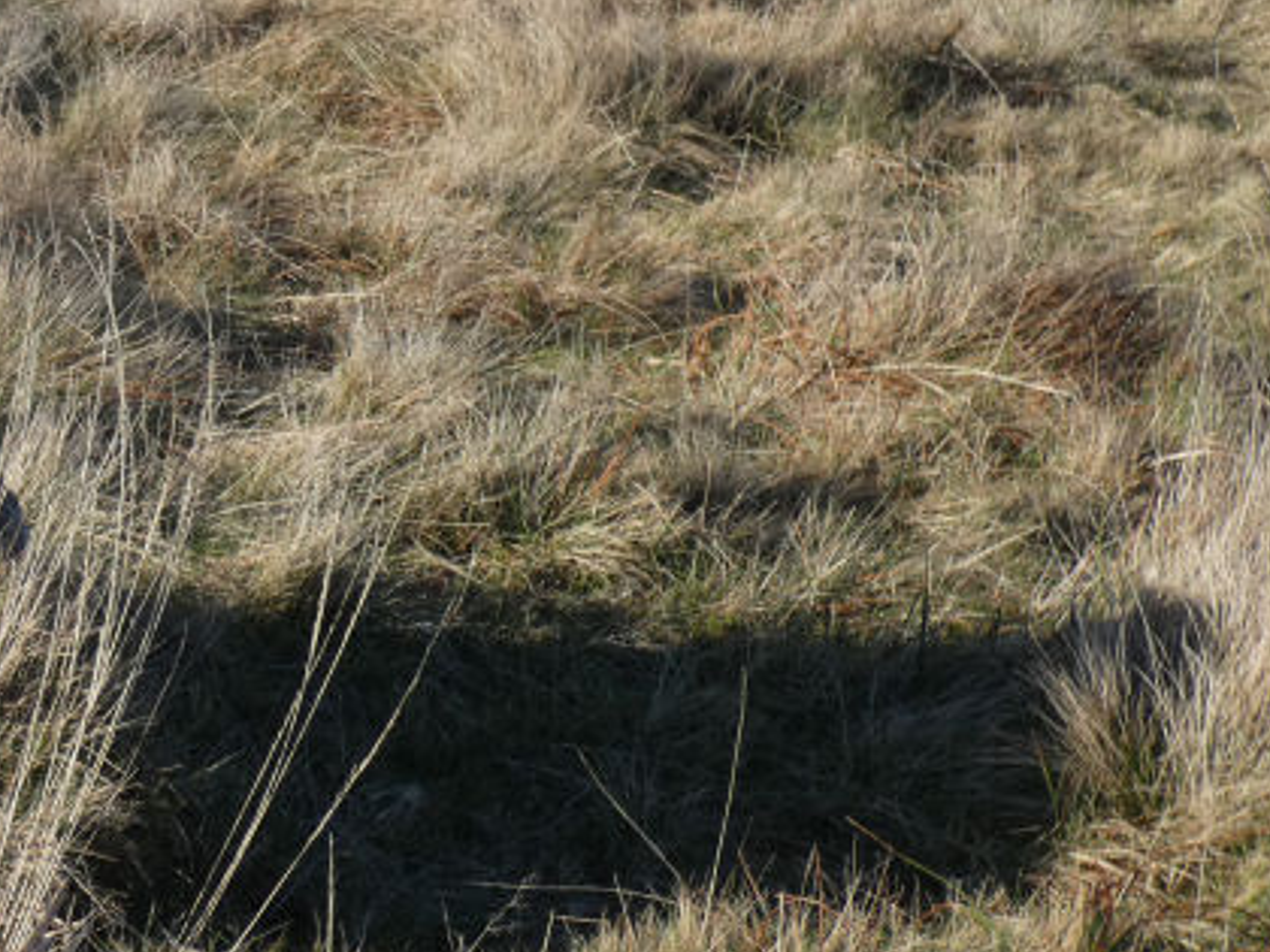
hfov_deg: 17.9
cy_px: 70
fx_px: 3926
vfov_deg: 13.7
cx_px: -42
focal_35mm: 107
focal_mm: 9
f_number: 3.9
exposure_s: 1/500
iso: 80
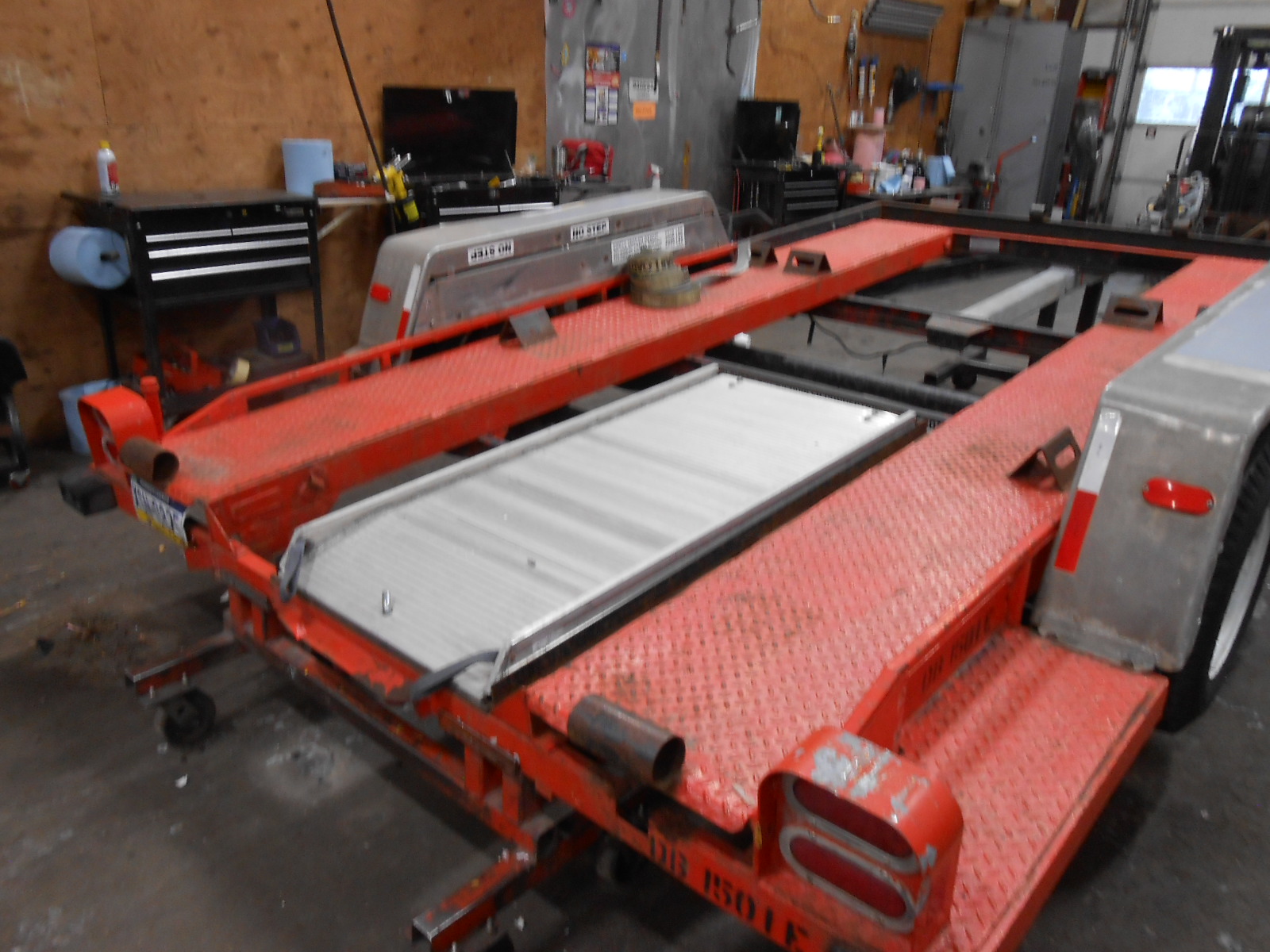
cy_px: 476
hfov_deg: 67.3
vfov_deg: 53.1
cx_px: 635
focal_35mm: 26
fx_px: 954
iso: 200
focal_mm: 4.6
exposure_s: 1/30
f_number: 3.5
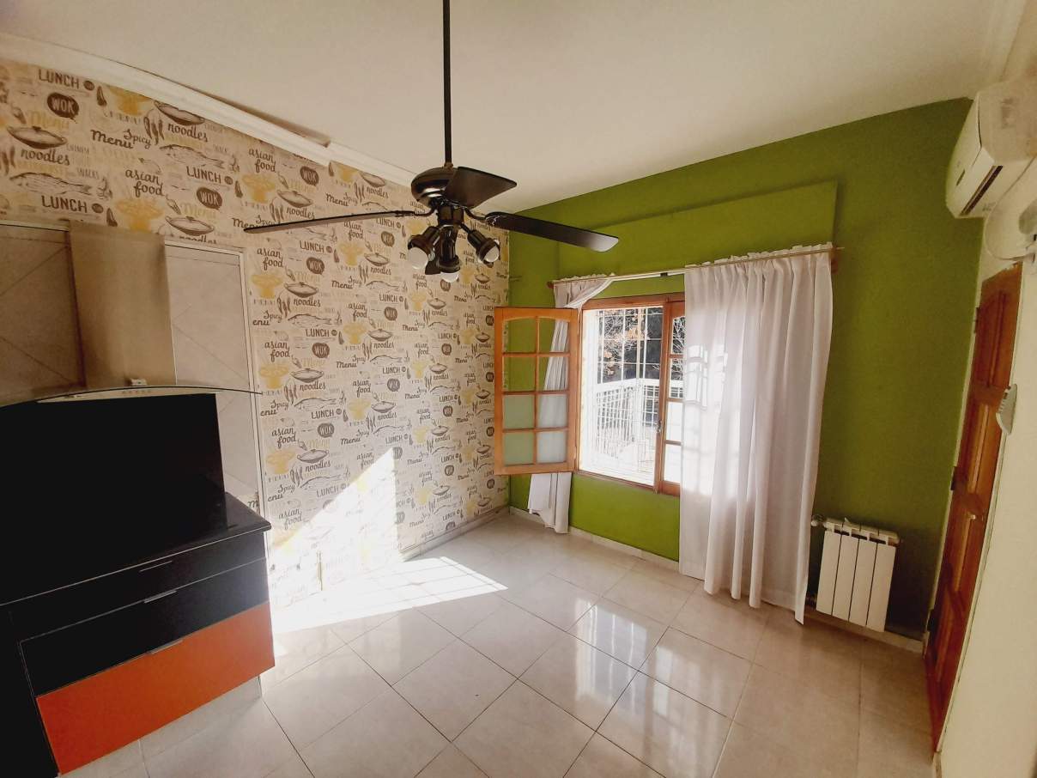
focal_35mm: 13
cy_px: 389
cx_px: 518
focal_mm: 1.42
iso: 40
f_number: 2.2
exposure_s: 1/234
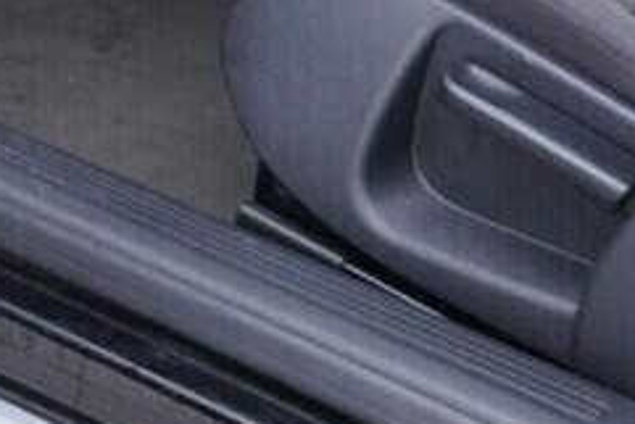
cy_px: -213
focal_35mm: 215
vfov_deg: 6.3
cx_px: -648
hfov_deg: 9.0
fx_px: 3794
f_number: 2.8
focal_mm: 24
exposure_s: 1/40
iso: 125
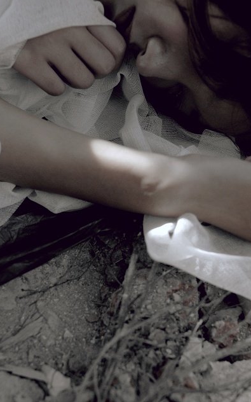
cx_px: 134
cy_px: 230
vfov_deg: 30.3
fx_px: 740
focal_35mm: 68
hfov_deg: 19.2
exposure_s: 1/50
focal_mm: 35
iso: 800
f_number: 3.2
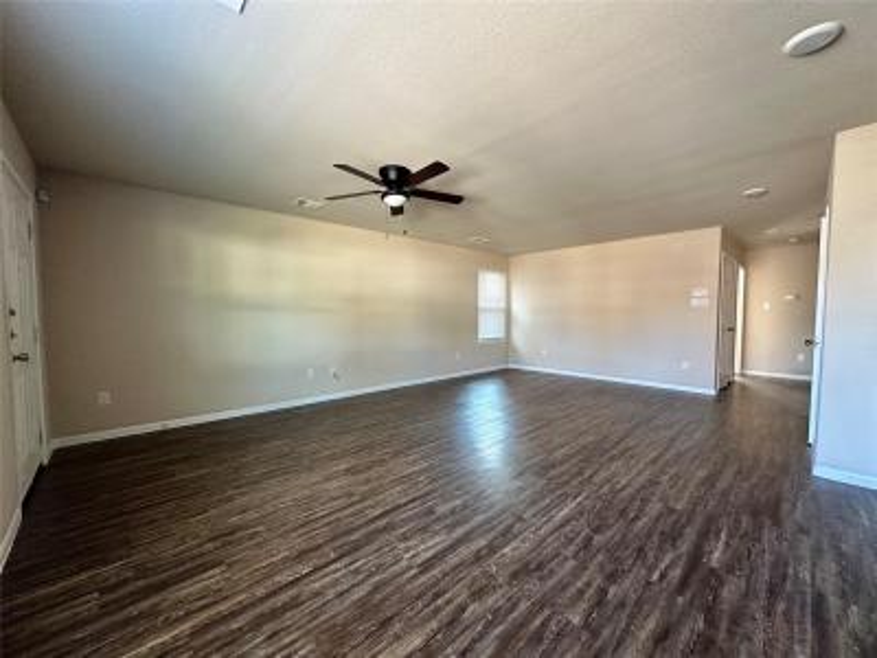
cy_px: 329
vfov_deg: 85.7
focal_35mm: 14
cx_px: 438
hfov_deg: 102.1
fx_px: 355
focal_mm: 2.22
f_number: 2.2
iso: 640
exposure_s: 1/60
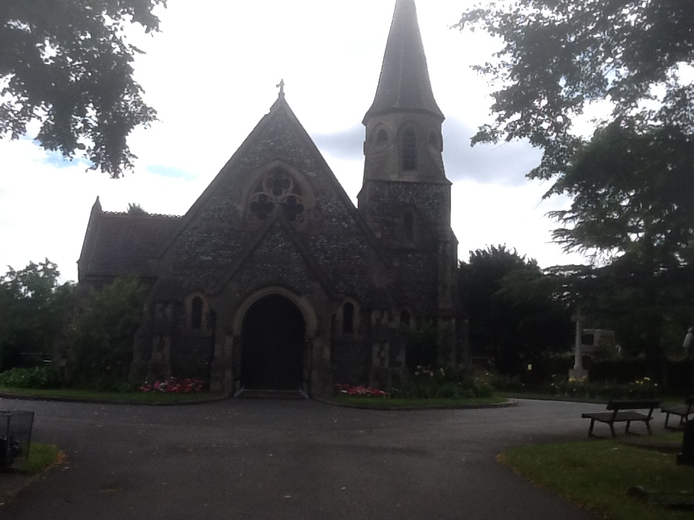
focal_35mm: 44
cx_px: 347
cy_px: 260
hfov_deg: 42.9
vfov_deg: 32.9
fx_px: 882
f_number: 2.4
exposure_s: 1/1337
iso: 40
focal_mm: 2.03
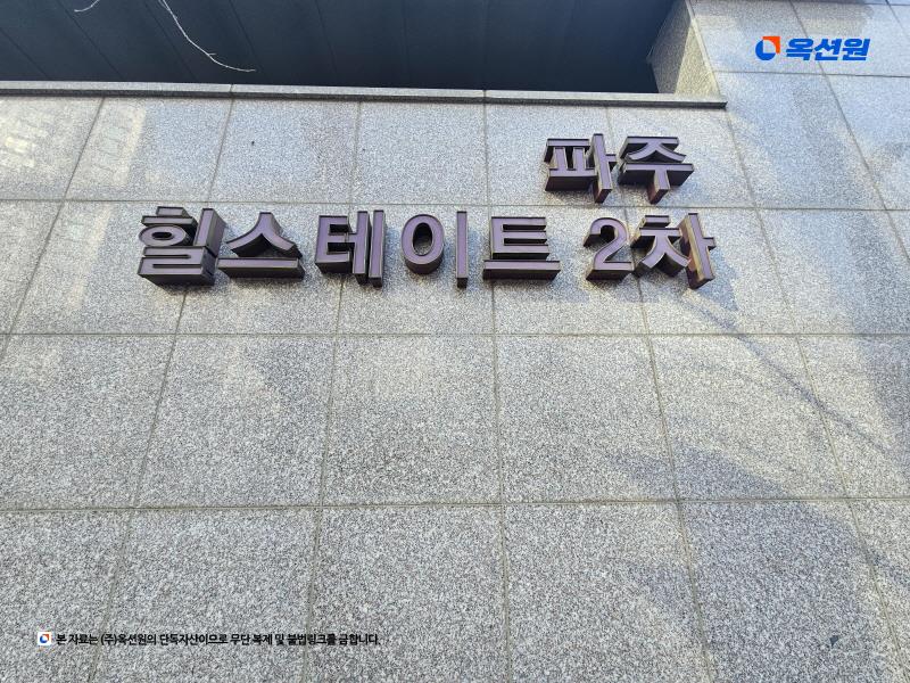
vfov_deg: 89.9
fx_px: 342
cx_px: 455
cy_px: 342
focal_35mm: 13
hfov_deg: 106.2
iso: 64
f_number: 2.2
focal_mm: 2.2
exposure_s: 1/267
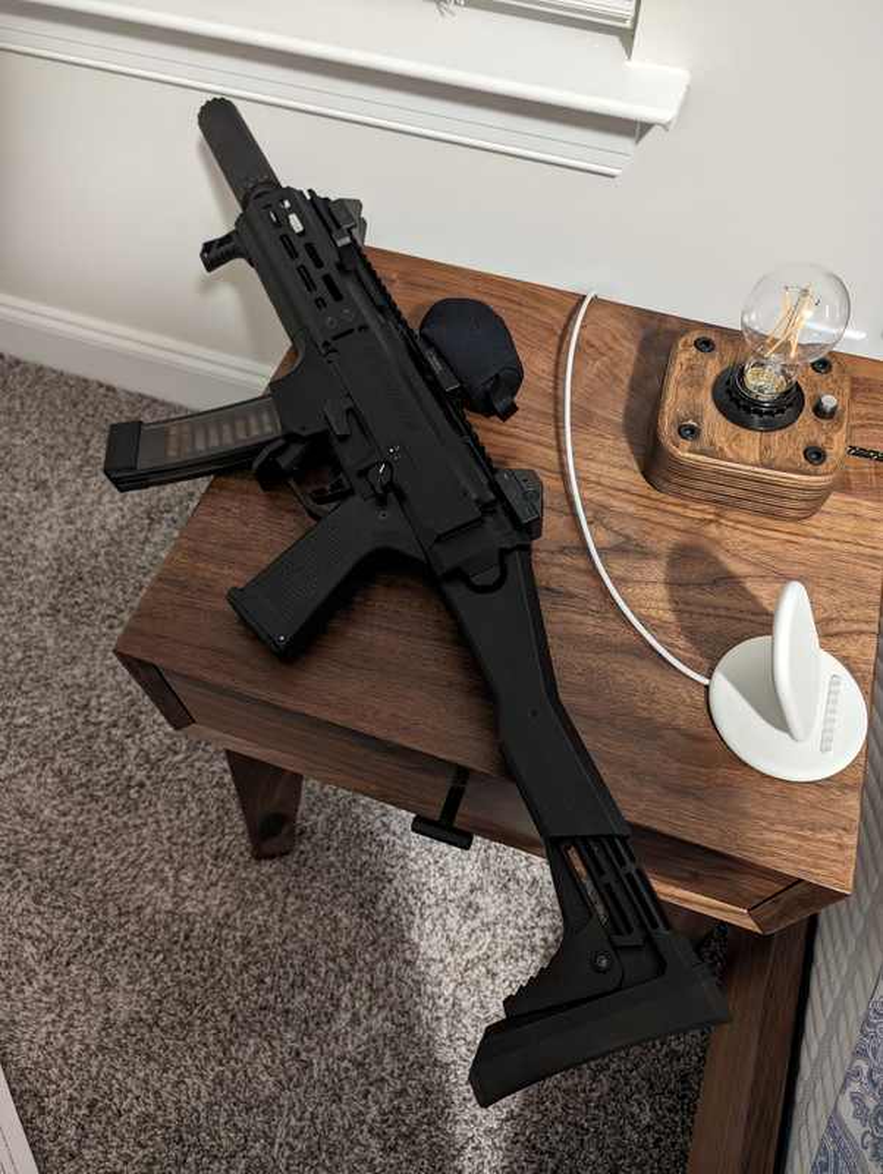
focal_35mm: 24
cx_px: 442
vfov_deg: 71.5
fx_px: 815
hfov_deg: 56.9
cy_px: 587
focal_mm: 6.9
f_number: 1.68
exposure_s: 1/23.8
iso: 622
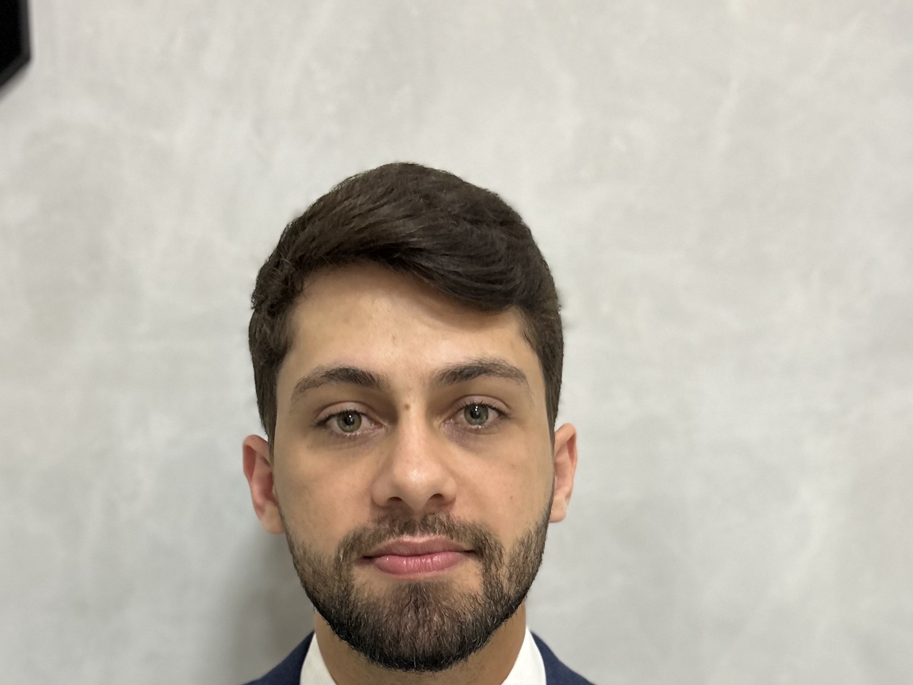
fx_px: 1372
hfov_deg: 36.8
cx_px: 475
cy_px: 667
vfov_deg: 26.7
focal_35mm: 52
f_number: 1.5
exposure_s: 1/60
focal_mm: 5.7
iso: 320
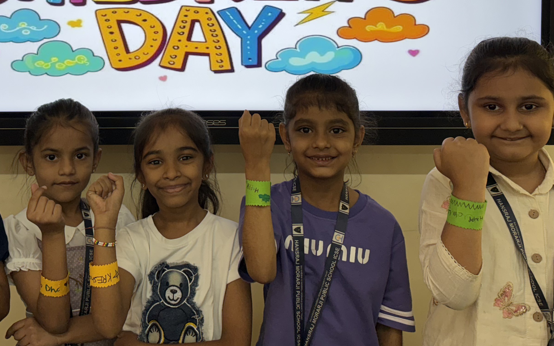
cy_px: 44
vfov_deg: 27.1
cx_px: 192
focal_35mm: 46
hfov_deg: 43.0
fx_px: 695
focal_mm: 5.96
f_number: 1.6
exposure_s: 1/90
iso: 80
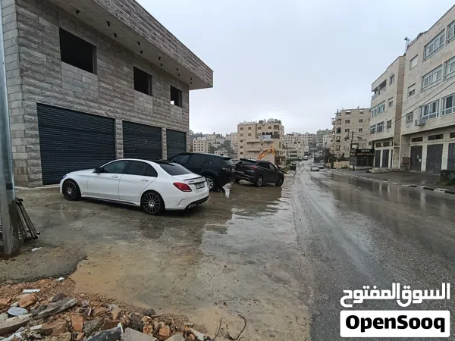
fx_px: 210
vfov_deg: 78.1
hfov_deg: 94.5
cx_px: 226
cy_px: 174
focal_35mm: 16
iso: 50
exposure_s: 1/177
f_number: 2.2
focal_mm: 1.65
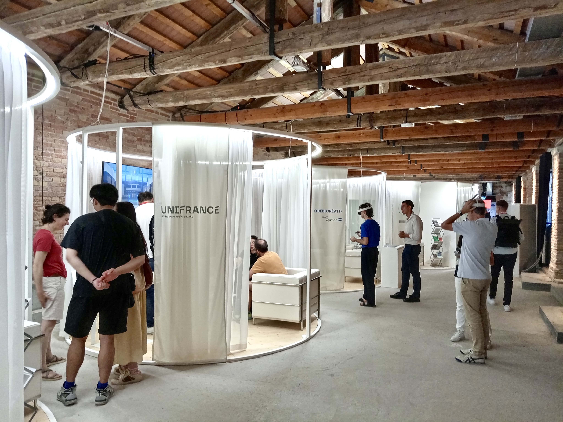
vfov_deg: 53.1
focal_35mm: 26
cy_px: 211
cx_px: 282
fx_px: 423
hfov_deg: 67.3
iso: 320
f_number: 1.8
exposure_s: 1/25
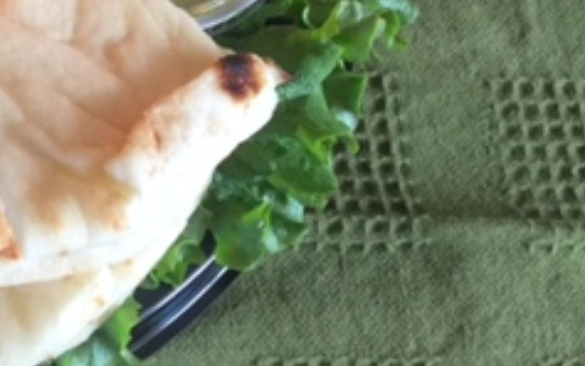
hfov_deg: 22.2
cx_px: -193
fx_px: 1323
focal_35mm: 83
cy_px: -183
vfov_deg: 14.6
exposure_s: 1/15
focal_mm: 4.15
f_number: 2.2
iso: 32
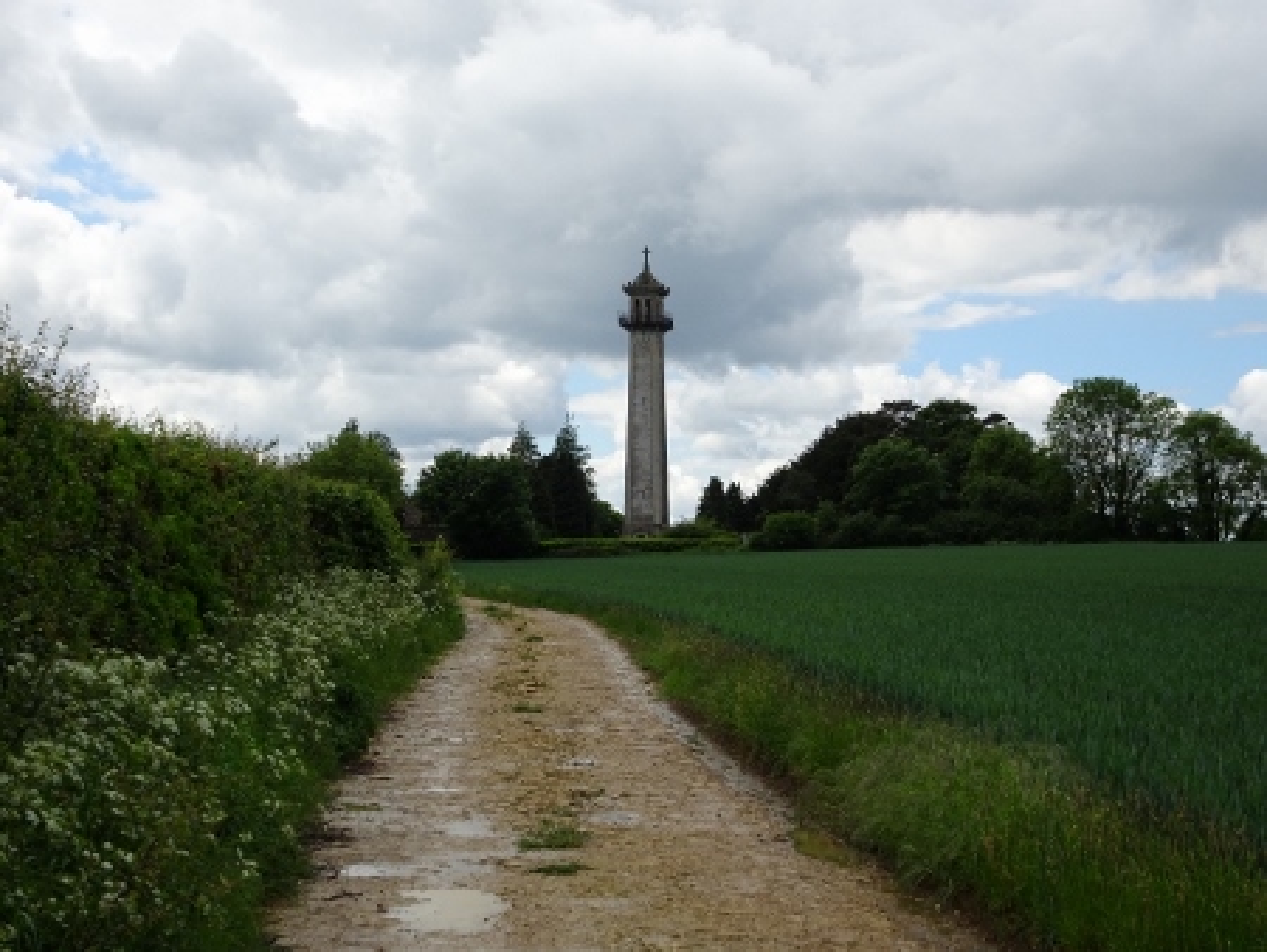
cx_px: 634
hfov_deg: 34.3
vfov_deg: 26.1
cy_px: 476
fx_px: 2051
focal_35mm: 56
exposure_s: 1/500
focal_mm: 9.52
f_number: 4.5
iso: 80
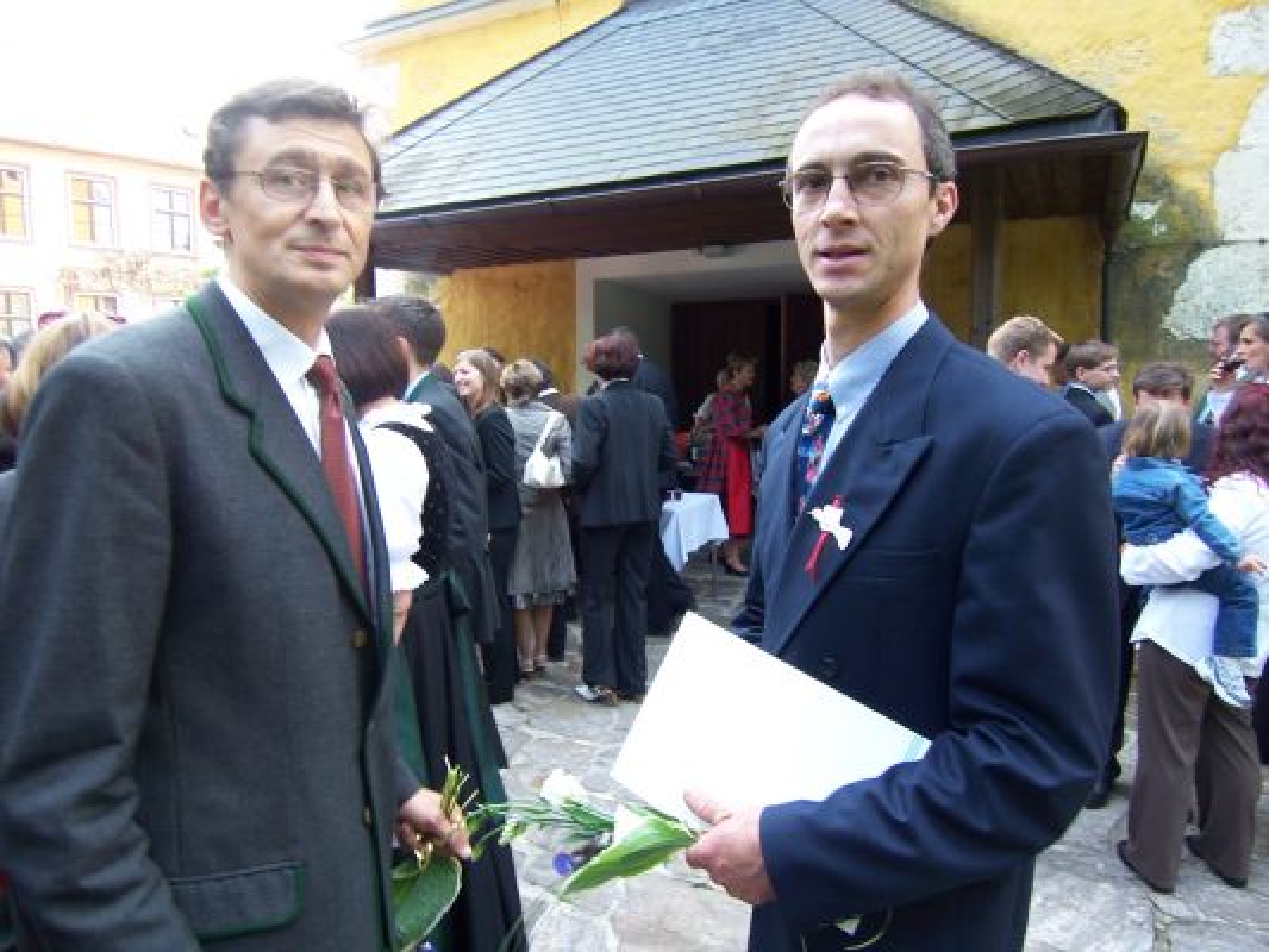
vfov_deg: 58.9
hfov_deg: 73.9
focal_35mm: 23
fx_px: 843
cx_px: 634
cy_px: 476
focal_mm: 3.8
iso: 64
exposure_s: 1/50
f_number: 2.8
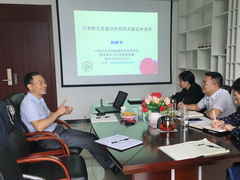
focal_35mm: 37
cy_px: 104
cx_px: 145
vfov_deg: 38.6
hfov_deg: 49.8
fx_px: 257
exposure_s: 1/33
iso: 25
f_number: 2.2
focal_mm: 4.15
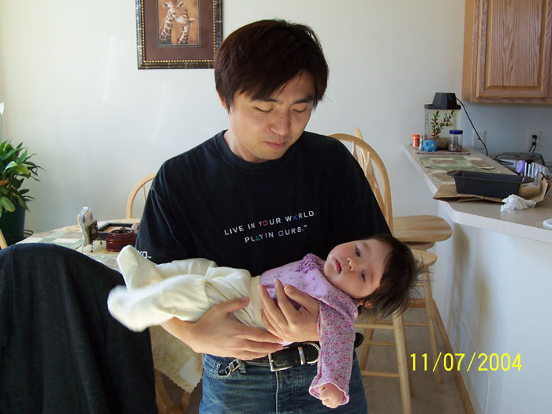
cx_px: 276
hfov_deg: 50.1
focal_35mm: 37
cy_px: 207
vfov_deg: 38.7
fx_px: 590
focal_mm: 5.6
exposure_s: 1/60
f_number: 2.8
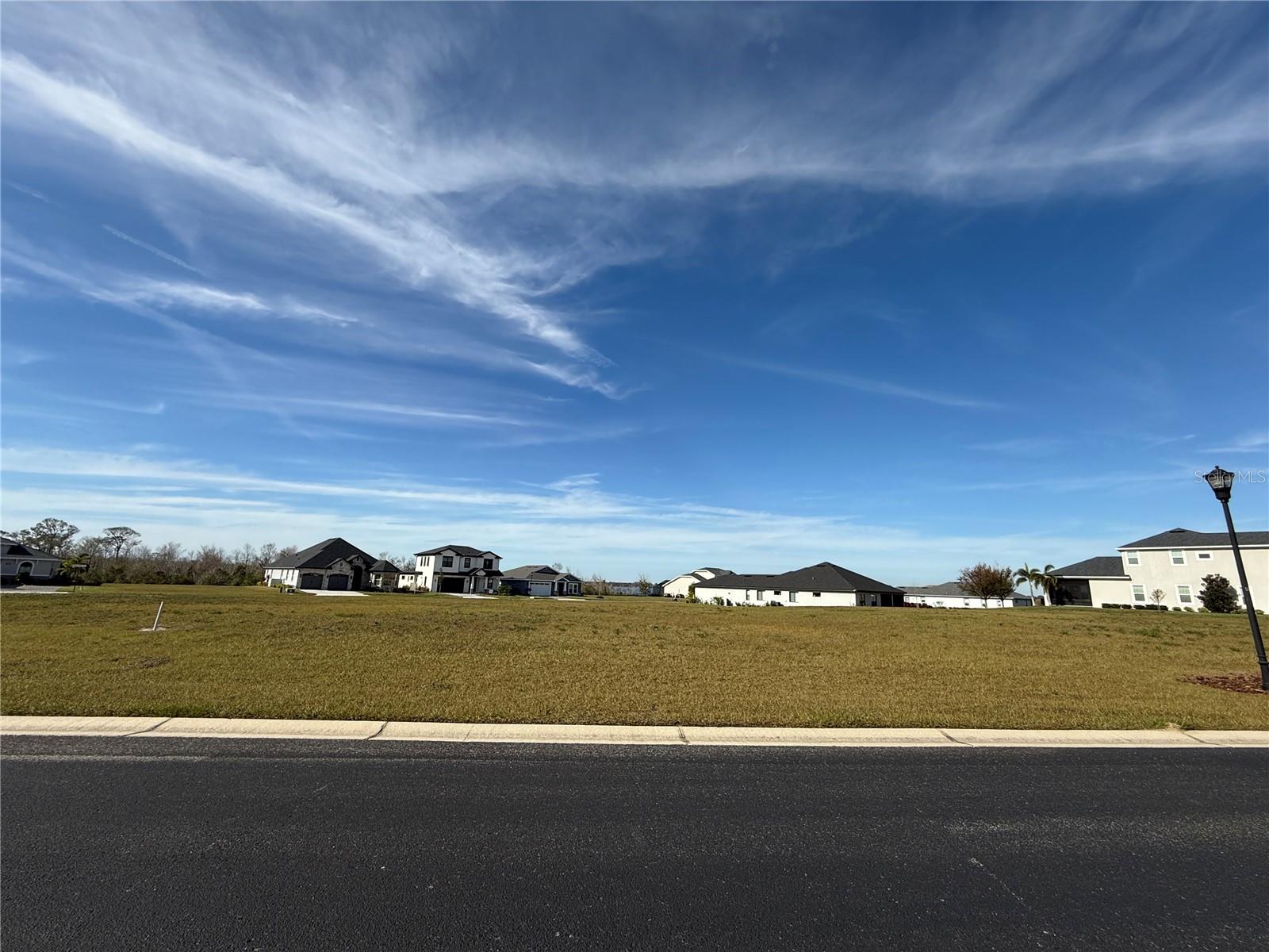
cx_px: 634
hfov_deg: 102.1
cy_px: 476
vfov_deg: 85.7
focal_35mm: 14
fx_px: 513
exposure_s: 1/3289
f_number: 2.2
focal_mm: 2.22
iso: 50
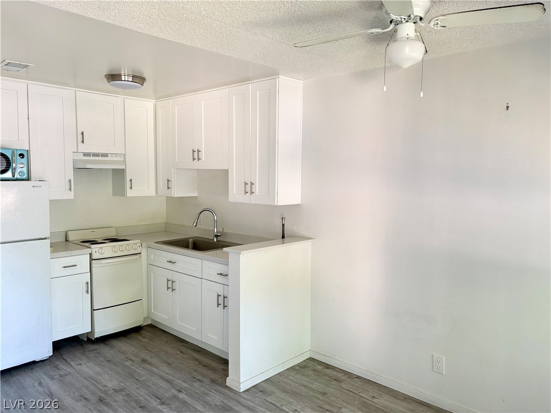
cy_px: 206
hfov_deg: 67.3
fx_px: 414
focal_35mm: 26
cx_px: 276
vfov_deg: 53.1
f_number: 1.6
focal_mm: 5.96
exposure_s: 1/60
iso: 125
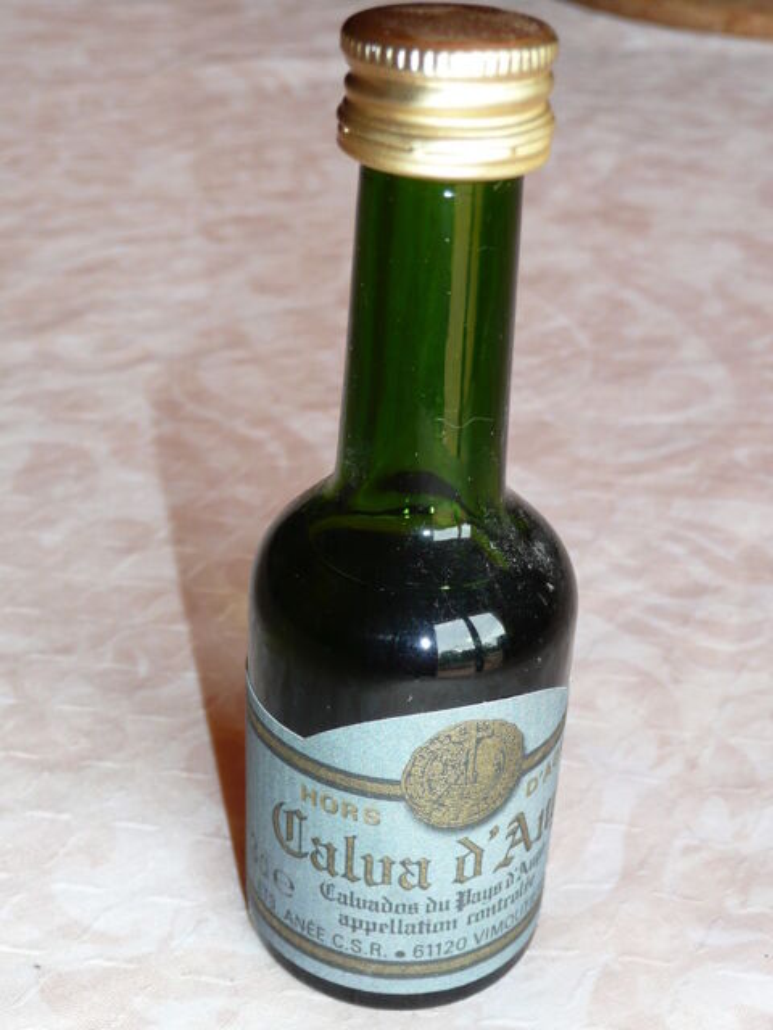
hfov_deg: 29.1
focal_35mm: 50
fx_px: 1489
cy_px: 515
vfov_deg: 38.2
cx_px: 386
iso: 100
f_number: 4.2
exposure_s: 1/30
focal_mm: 8.2
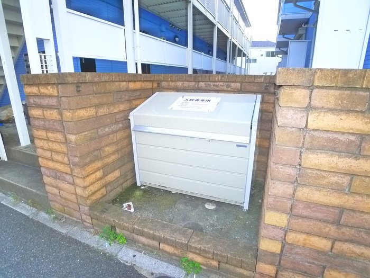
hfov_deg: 71.6
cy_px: 139
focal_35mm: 24
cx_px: 185
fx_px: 257
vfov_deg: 56.8
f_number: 2.2
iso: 400
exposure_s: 1/125
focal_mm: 5.1
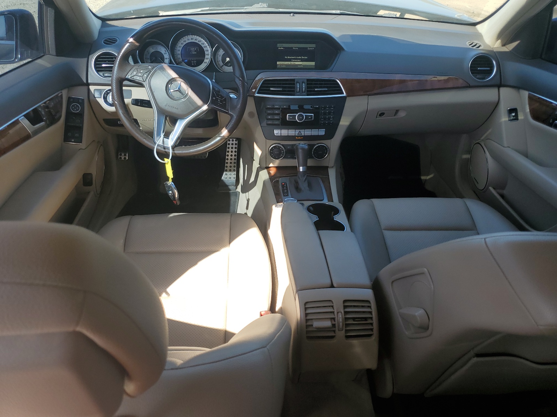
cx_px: 278
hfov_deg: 67.3
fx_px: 418
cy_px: 208
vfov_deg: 53.1
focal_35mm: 26
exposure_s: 1/556
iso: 50
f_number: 1.5
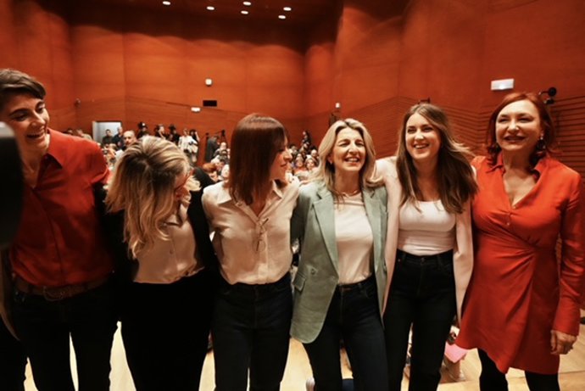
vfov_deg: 53.2
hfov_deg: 73.7
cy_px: 196
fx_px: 390
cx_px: 292
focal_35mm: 24
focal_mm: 24
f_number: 4
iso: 6400
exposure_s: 1/250
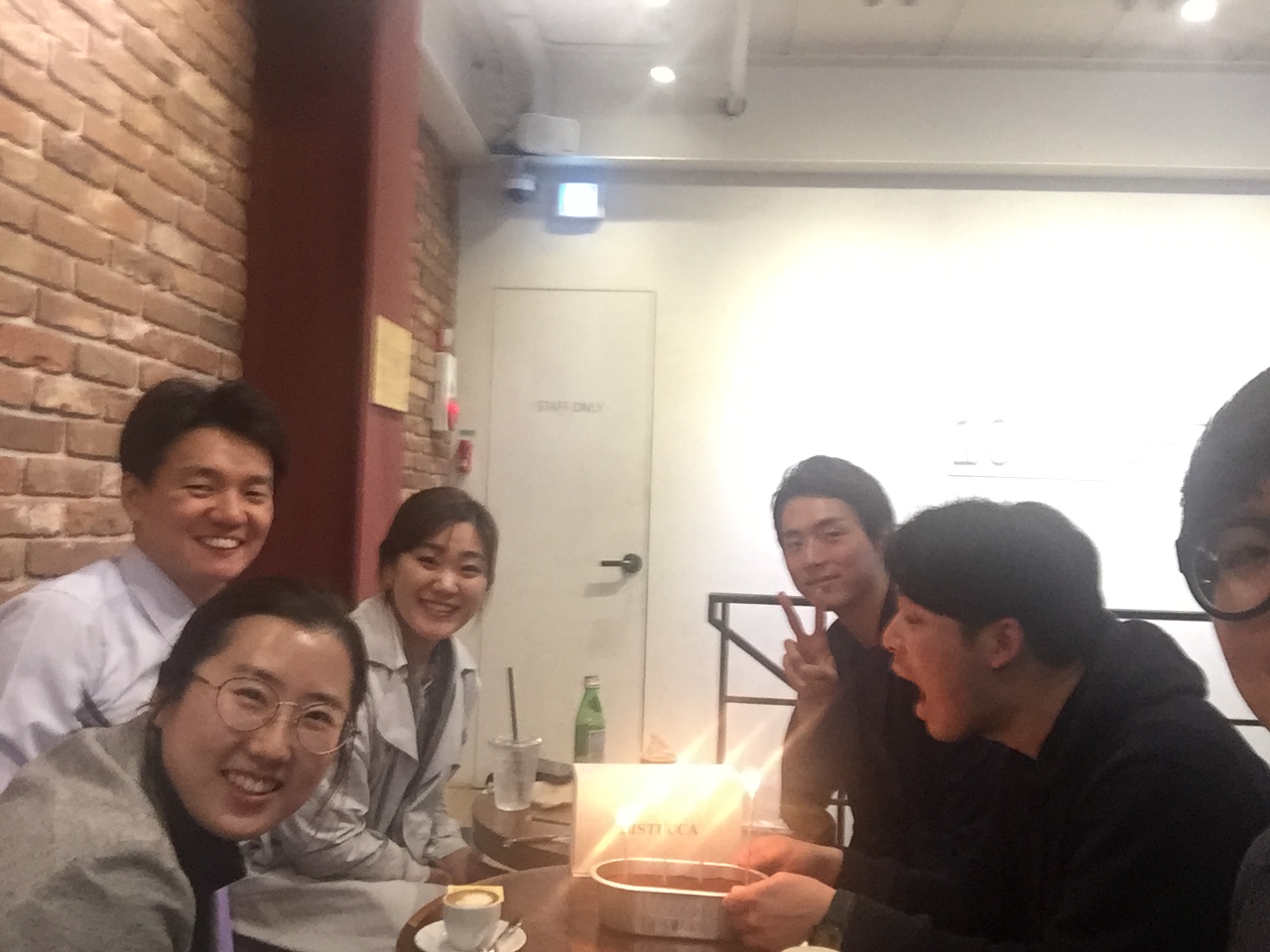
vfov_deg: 45.4
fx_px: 1137
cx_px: 635
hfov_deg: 58.4
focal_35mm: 31
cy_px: 476
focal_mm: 2.65
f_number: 2.2
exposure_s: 1/30
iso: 250
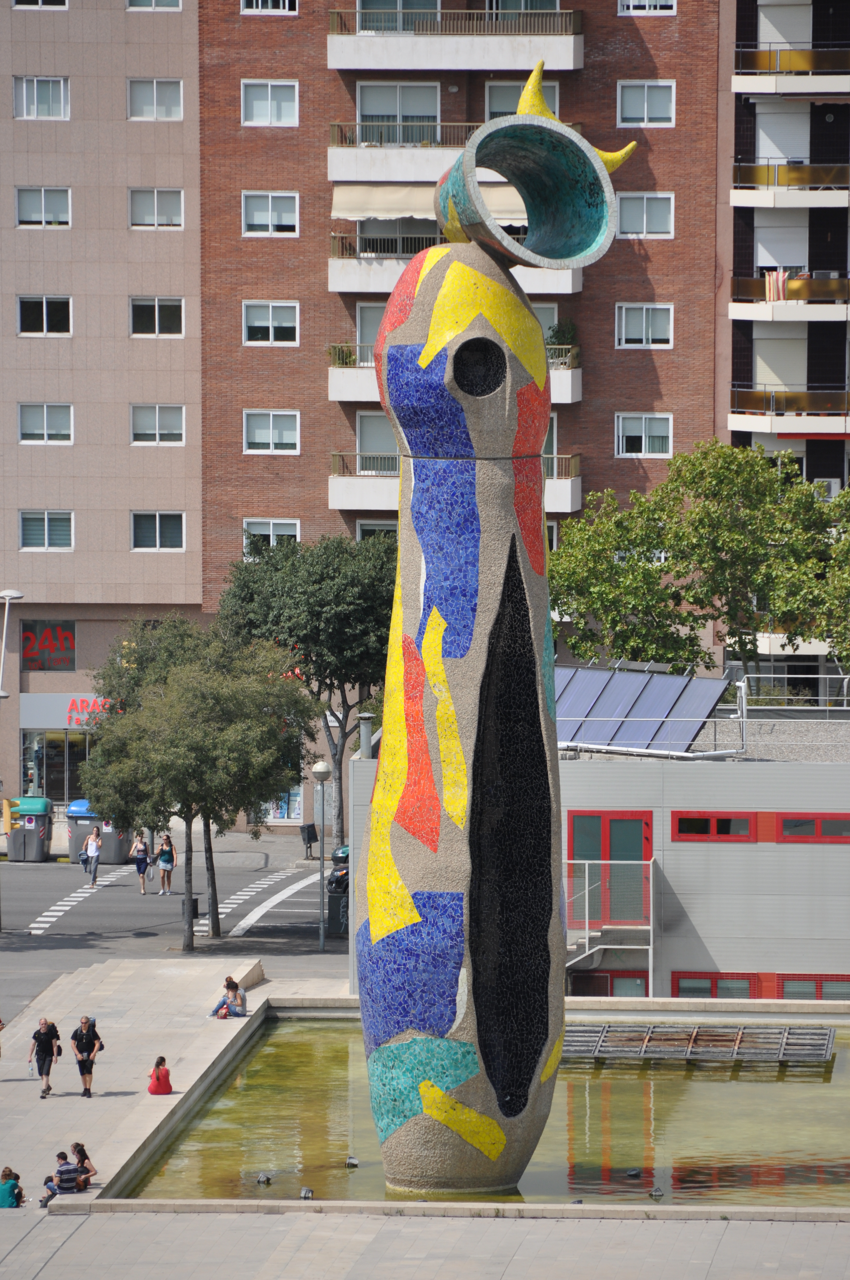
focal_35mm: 300
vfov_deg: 6.9
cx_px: 425
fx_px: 10652
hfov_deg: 4.6
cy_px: 640
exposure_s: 1/1000
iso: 200
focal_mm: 200
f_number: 5.6
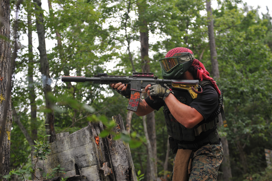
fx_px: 423
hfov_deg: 35.7
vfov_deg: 24.2
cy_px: 90
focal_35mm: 56
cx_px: 136
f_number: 4.5
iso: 200
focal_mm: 56
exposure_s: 1/250
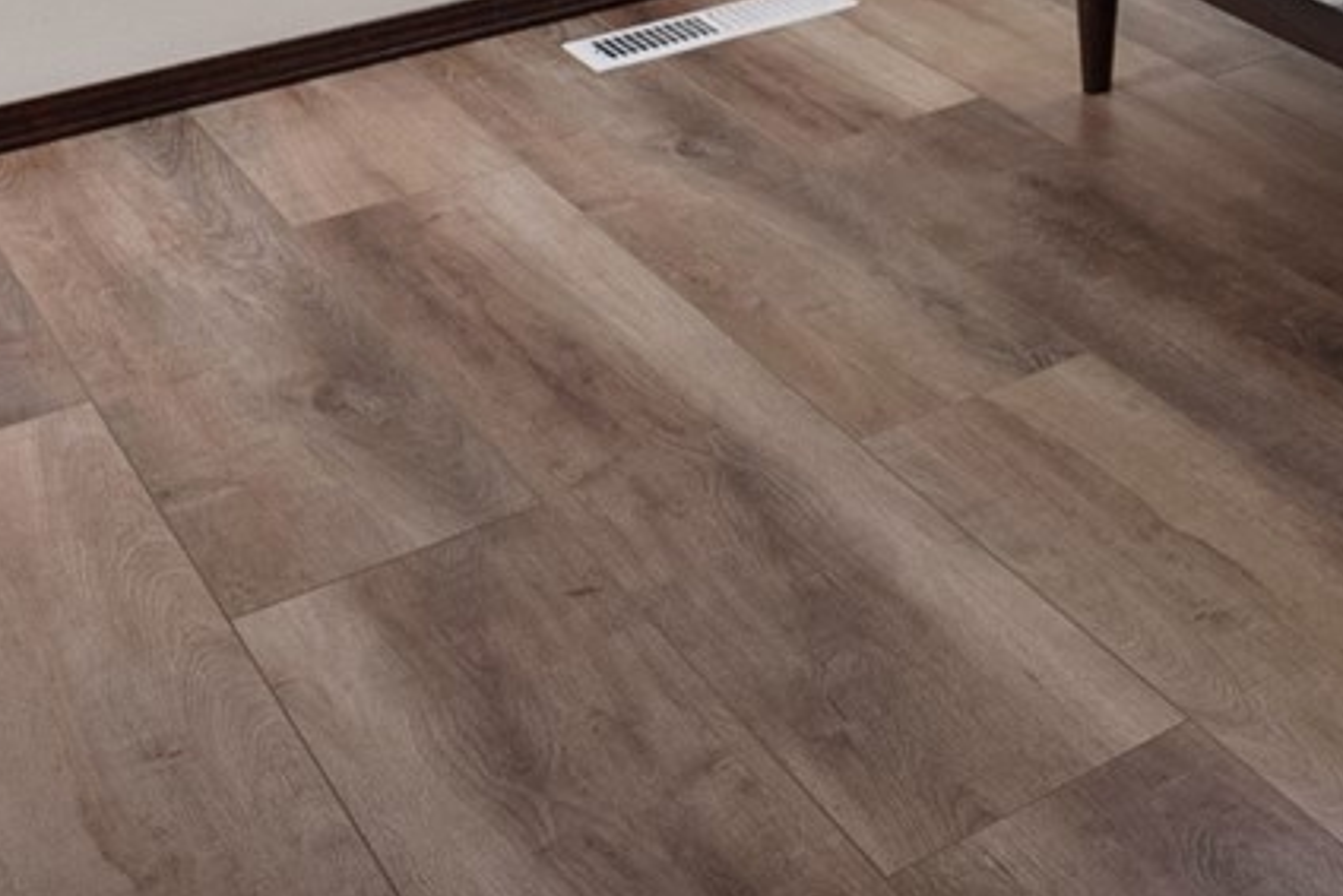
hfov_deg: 24.4
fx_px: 2388
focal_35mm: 64
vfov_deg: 16.6
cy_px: -852
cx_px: 2024
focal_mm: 16
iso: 800
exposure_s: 1
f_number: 5
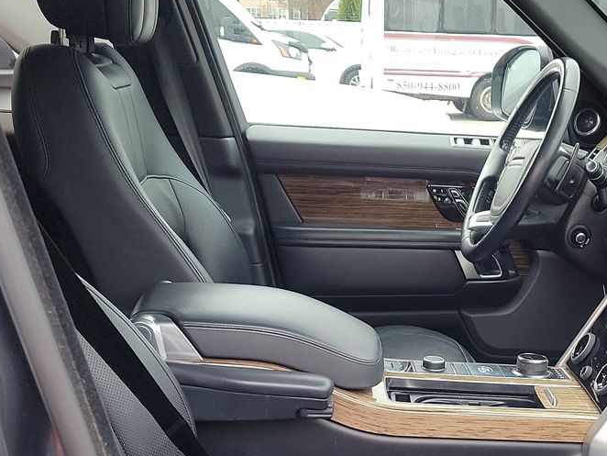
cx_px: 433
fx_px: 1017
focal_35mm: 58
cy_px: 438
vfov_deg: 24.3
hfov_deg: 32.8
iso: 114
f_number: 1.8
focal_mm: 6.7
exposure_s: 1/59
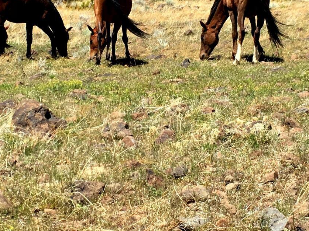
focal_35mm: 104
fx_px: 928
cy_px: 81
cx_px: 148
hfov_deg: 18.9
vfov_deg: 14.2
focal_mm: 4.15
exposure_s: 1/1148
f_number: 2.2
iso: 25
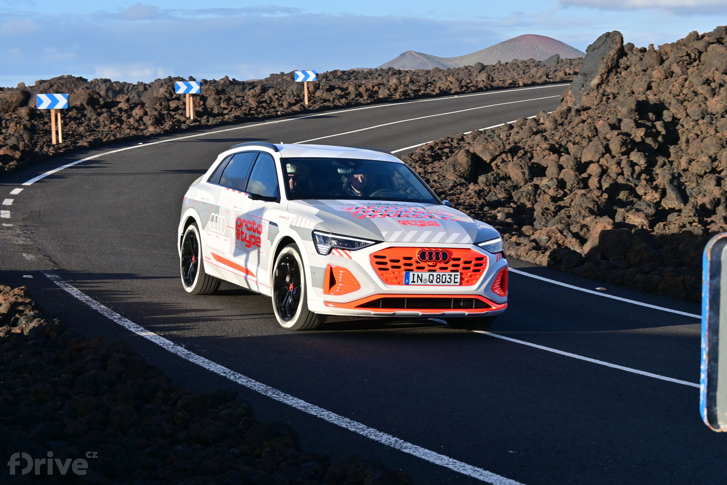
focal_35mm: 75
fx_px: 1514
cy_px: 242
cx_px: 364
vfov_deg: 18.2
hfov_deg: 27.0
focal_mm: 50
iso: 100
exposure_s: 1/250
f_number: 8
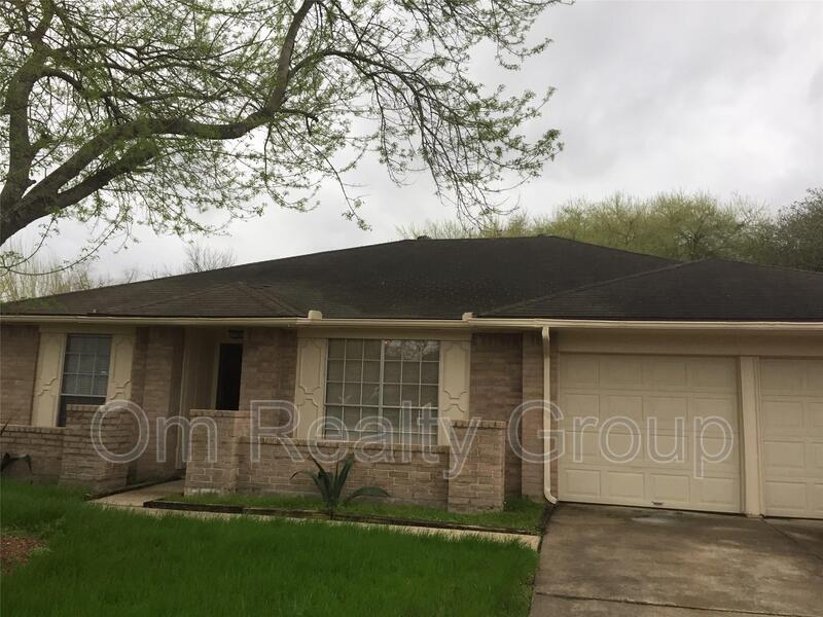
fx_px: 689
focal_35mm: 29
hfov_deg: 61.7
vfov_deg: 48.2
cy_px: 308
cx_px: 412
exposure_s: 1/40
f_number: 2.2
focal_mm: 4.15
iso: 32
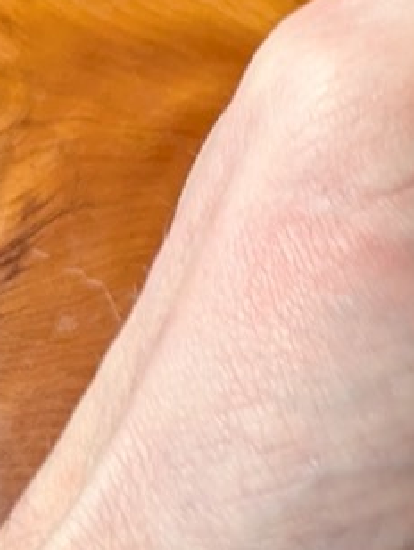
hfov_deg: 10.4
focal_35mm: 124
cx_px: 987
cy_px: -54
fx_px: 1972
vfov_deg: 15.5
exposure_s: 1/216
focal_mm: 6.81
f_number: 1.85
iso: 702
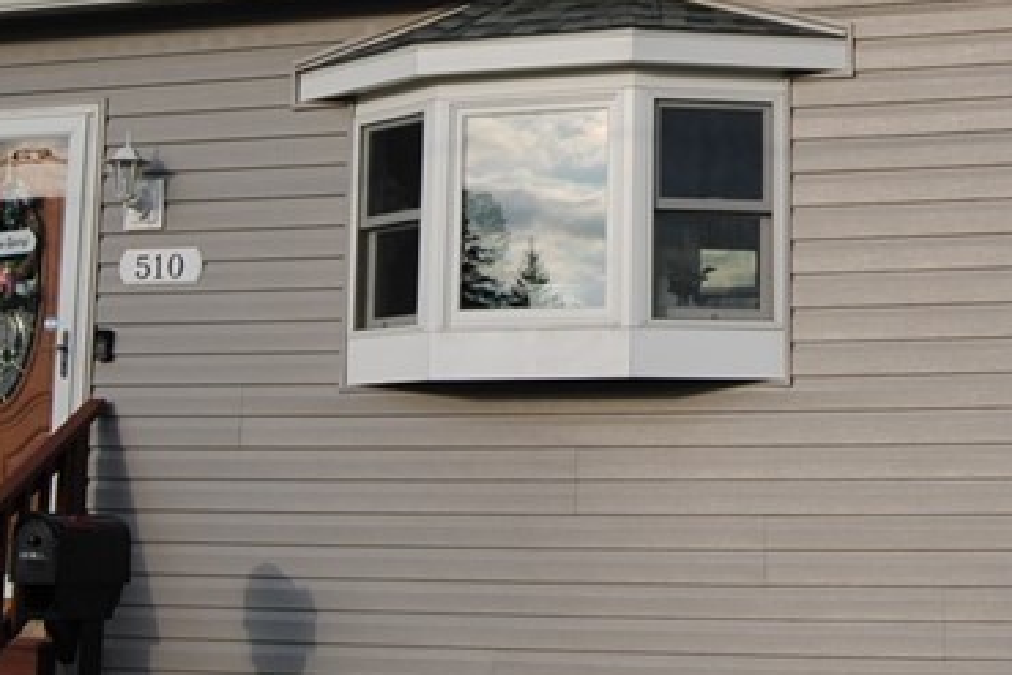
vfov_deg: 16.9
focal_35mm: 79
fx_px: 2222
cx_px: 726
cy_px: 16
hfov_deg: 25.4
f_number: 8
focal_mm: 18
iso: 100
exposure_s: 1/250
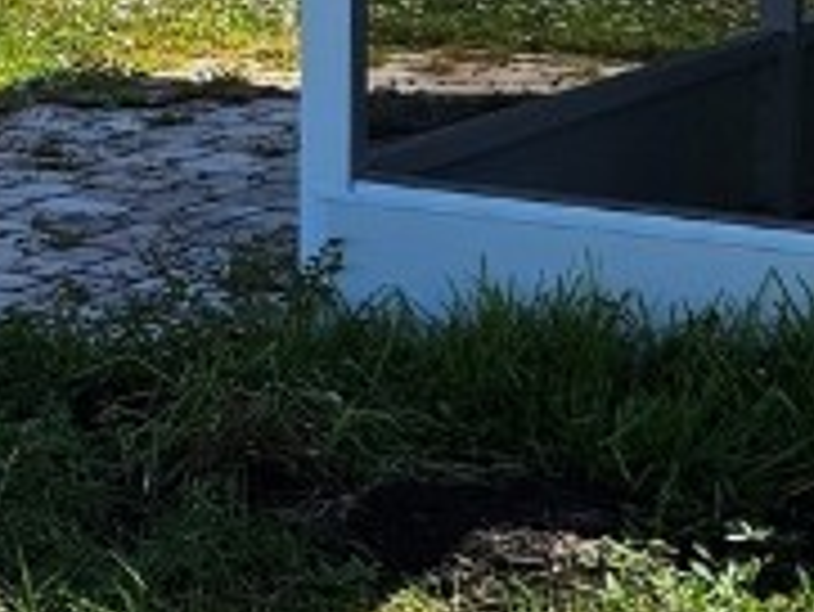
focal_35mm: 130
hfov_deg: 13.7
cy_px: 50
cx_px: -589
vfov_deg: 11.3
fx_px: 3059
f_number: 1.8
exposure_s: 1/2537
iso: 25
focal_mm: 5.4
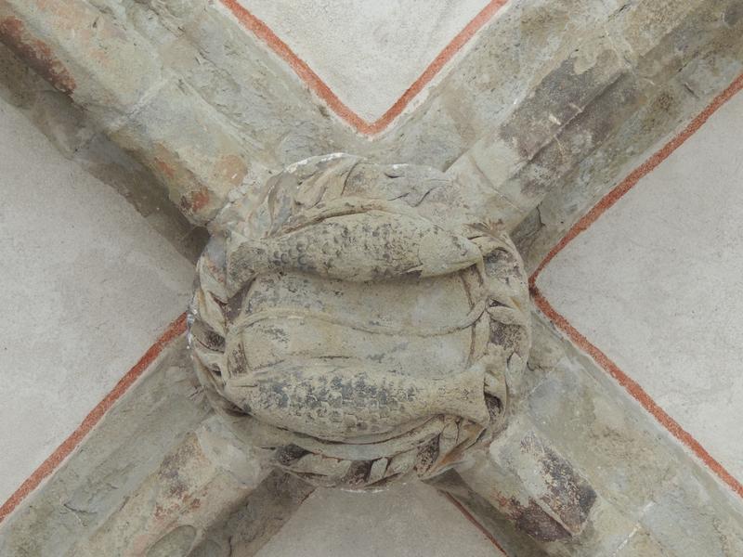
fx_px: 2576
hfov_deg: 16.4
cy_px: 278
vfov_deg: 12.3
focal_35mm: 120
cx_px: 372
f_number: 4.2
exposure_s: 1/40
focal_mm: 21.4
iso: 400
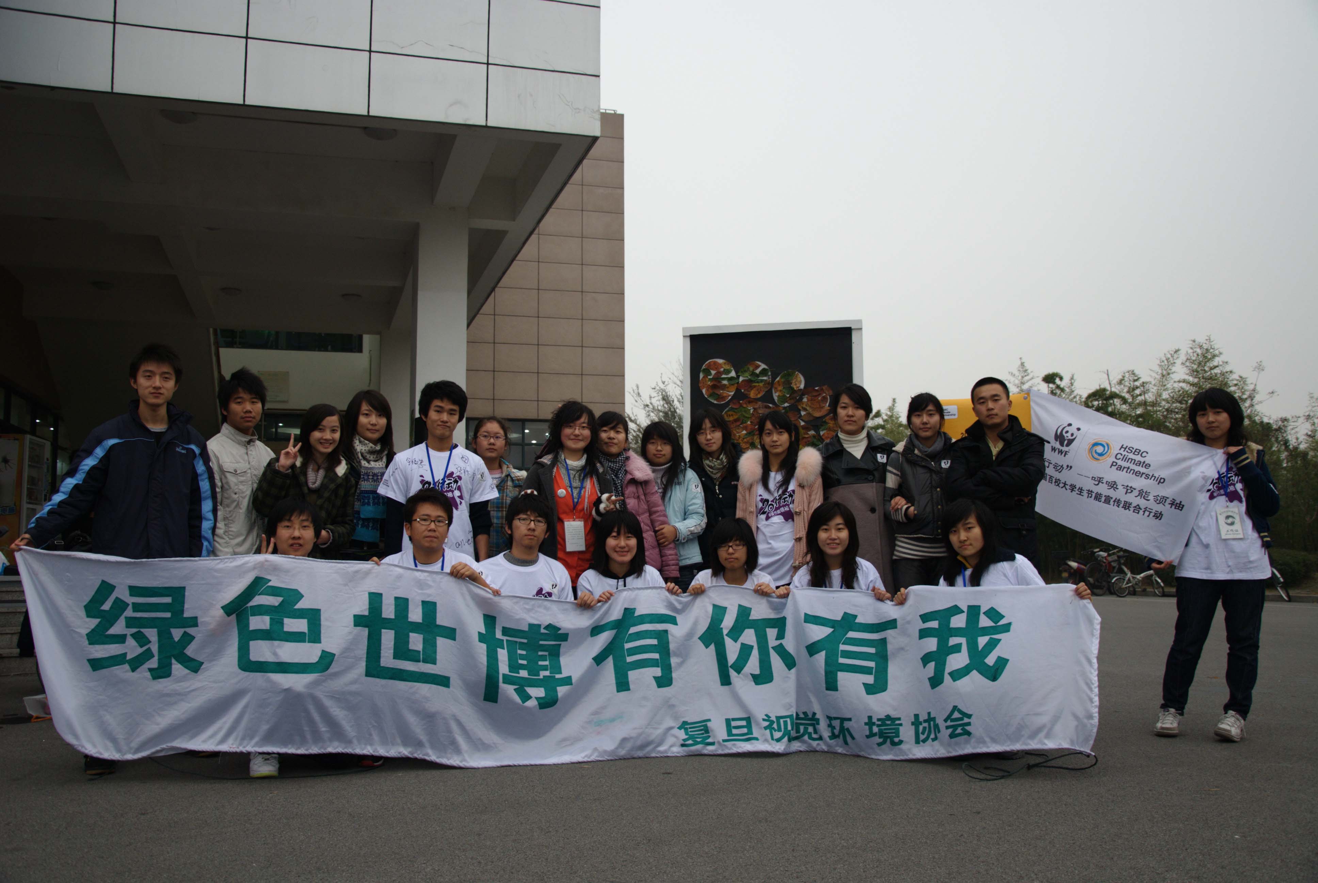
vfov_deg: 41.8
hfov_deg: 59.4
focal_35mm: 32
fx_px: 1155
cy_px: 442
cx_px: 659
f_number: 4
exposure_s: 1/60
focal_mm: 21
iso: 200
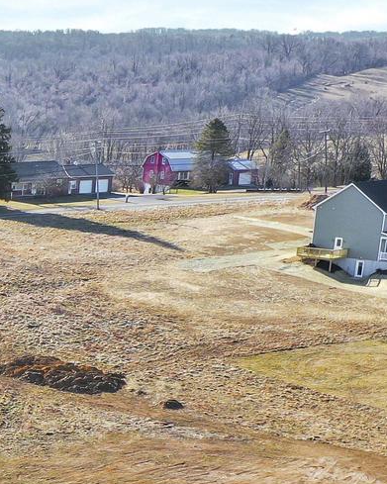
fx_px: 1575
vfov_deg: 16.6
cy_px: 609
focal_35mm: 110
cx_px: -321
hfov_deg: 12.7
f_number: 4.5
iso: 100
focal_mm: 10.26
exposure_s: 1/240
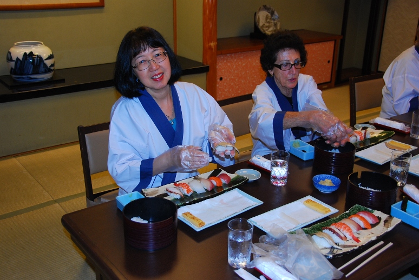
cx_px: 210
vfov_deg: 33.1
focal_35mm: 40
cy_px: 140
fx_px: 472
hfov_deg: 47.9
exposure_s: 1/60
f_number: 4
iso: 400
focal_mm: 27
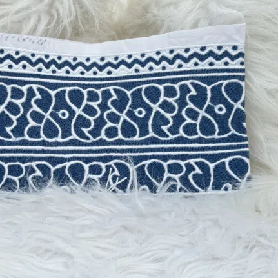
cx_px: 74
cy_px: 130
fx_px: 572
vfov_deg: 27.3
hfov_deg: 27.0
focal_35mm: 63
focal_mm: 6.86
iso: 80
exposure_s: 1/121
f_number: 1.78
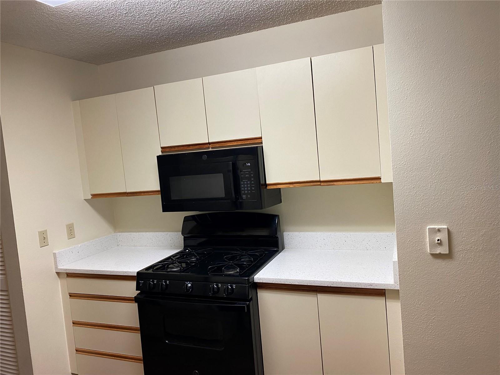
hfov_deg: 67.3
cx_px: 250
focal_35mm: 26
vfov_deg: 53.1
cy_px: 188
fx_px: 376
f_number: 1.8
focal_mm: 4.25
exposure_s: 1/60
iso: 100
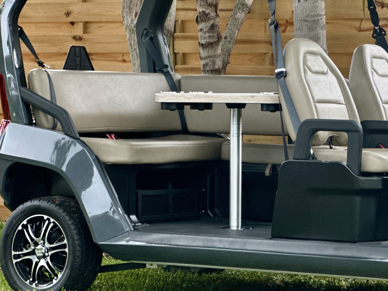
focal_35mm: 153
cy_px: 75
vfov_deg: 9.7
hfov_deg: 12.8
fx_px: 1715
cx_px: 361
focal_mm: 9
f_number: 2.8
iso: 200
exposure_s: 1/121
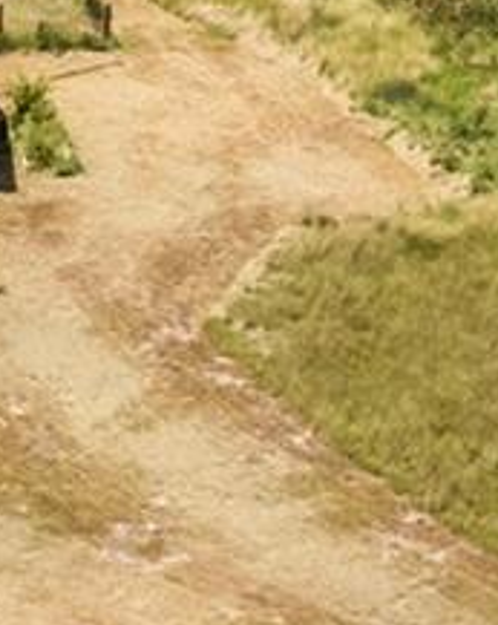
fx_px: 3600
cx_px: -665
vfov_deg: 9.8
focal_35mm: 195
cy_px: -56
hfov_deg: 7.4
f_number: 2.8
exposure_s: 1/80
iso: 100
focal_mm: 8.38
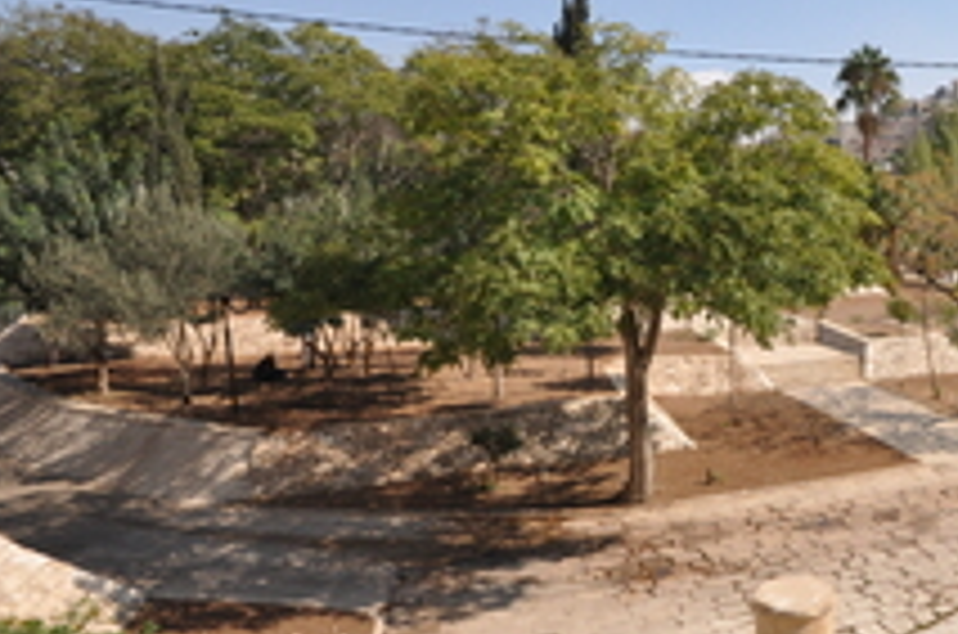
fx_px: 823
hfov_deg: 49.5
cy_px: 315
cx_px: 954
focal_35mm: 31
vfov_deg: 42.1
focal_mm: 10
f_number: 10
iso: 400
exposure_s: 1/400
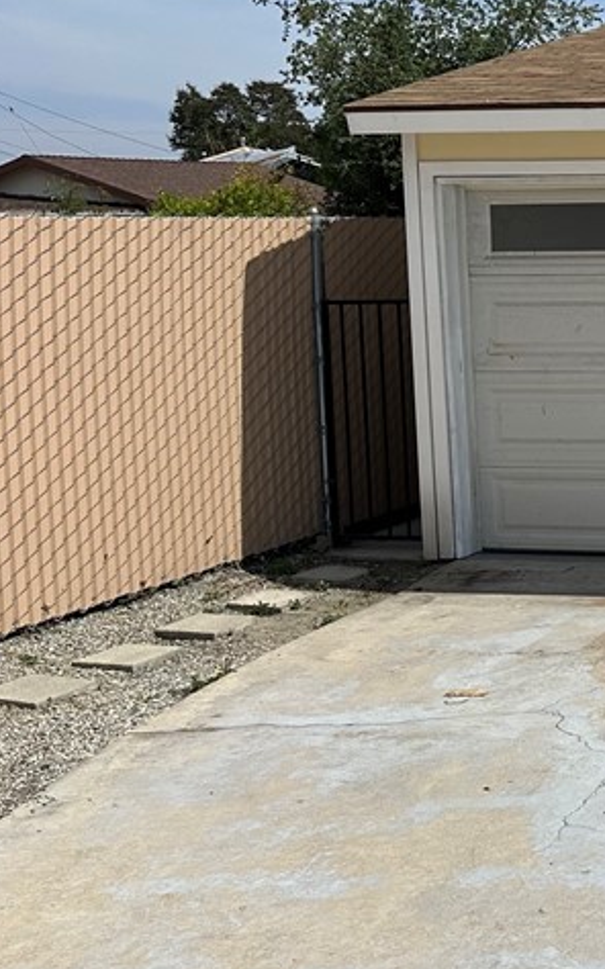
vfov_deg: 36.4
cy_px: 305
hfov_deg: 19.7
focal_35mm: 55
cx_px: 967
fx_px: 1452
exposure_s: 1/8197
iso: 80
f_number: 1.78
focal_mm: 6.86
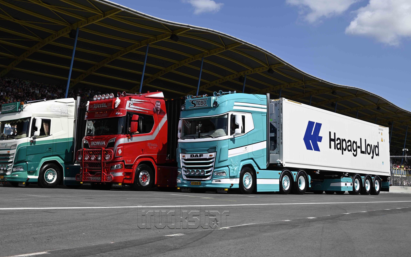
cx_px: 183
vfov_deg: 24.4
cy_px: 103
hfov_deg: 38.1
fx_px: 594
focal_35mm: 53
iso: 100
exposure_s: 1/500
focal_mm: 46
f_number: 5.6
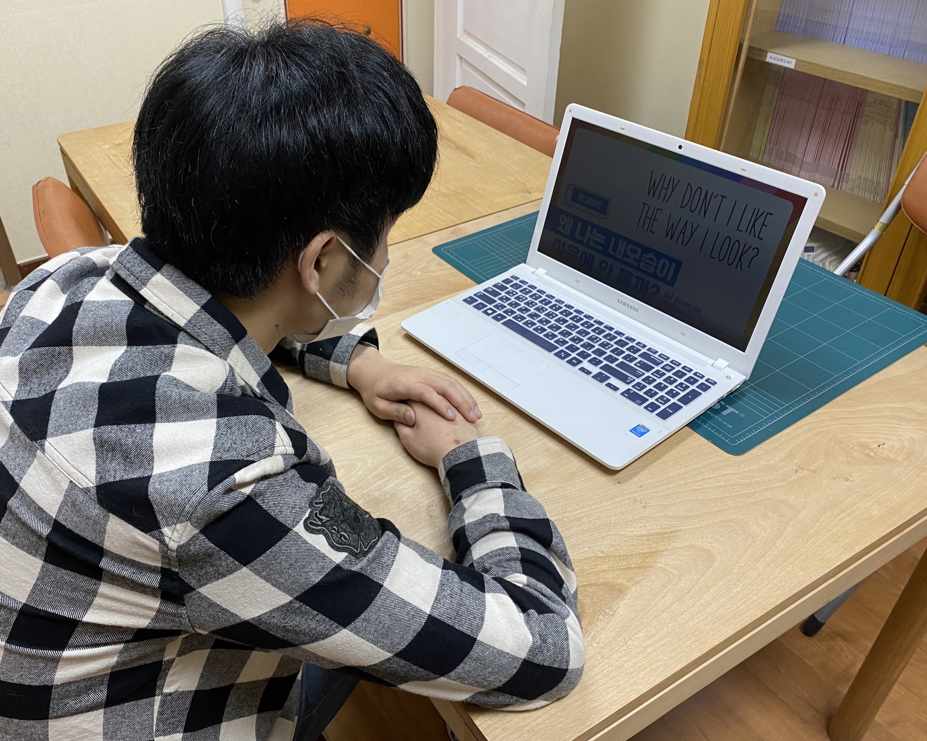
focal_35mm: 29
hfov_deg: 60.3
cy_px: 382
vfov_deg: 50.0
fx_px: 796
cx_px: 417
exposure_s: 1/60
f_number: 1.8
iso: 80
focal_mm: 4.25
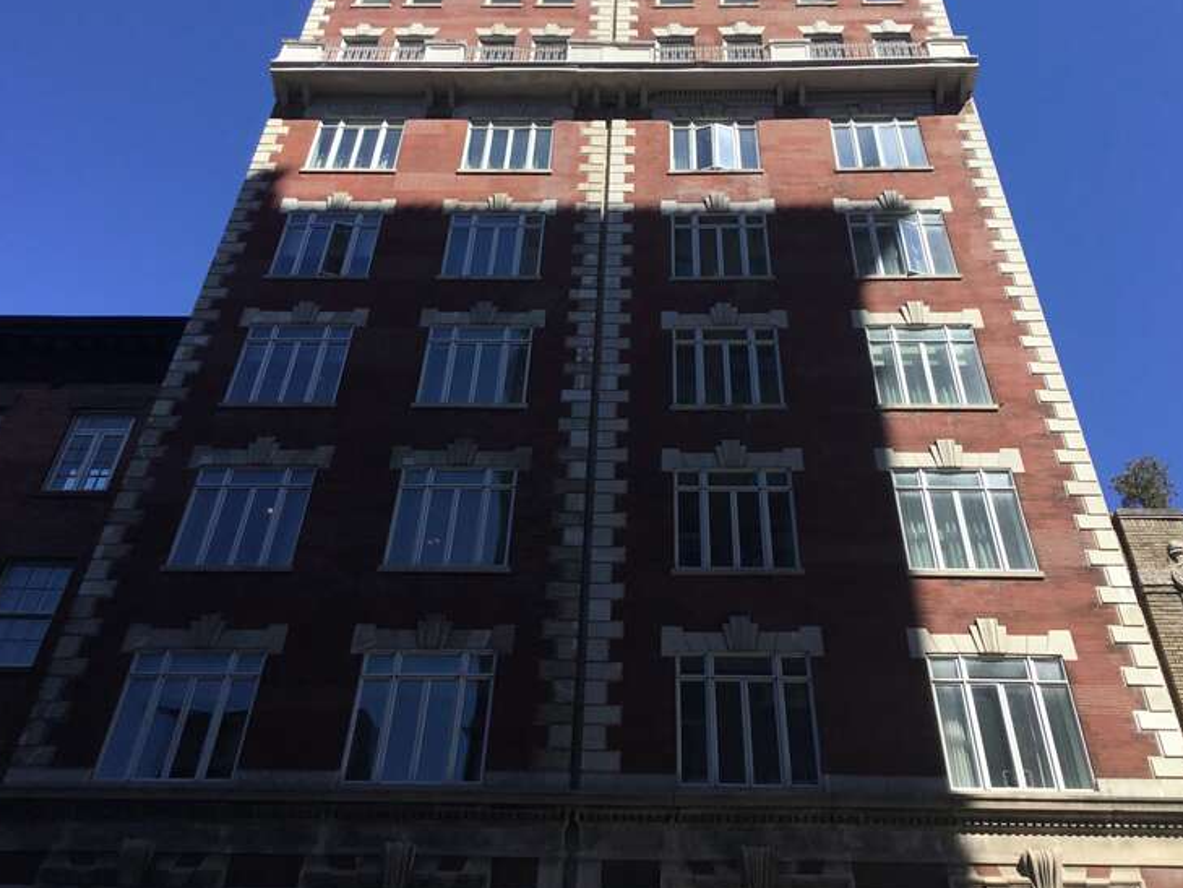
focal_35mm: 34
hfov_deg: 53.9
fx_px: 1162
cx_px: 623
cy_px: 409
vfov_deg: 41.8
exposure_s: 1/1597
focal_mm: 3.3
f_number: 2.4
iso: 25
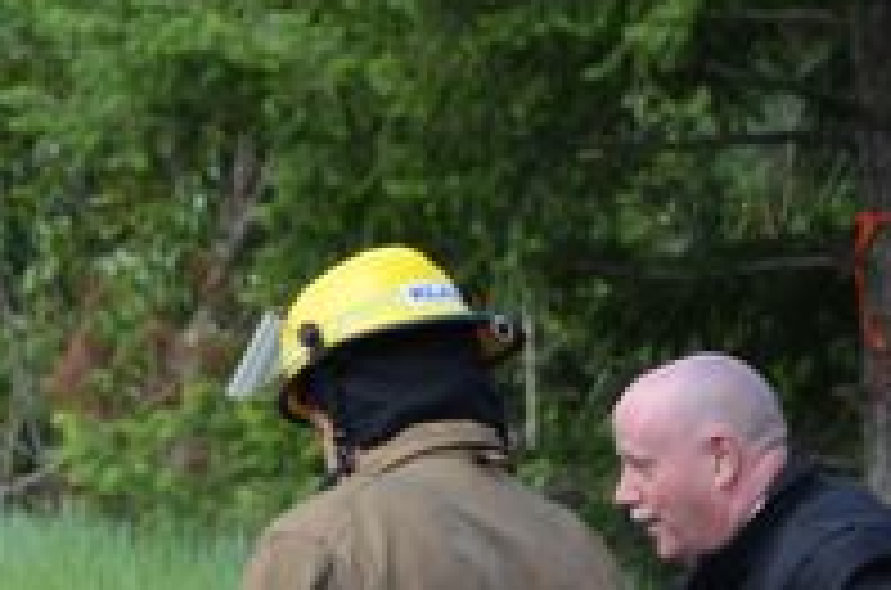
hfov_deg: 3.4
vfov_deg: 2.3
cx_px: -513
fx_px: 14953
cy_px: 725
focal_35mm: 606
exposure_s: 1/500
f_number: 5.6
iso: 200
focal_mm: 125
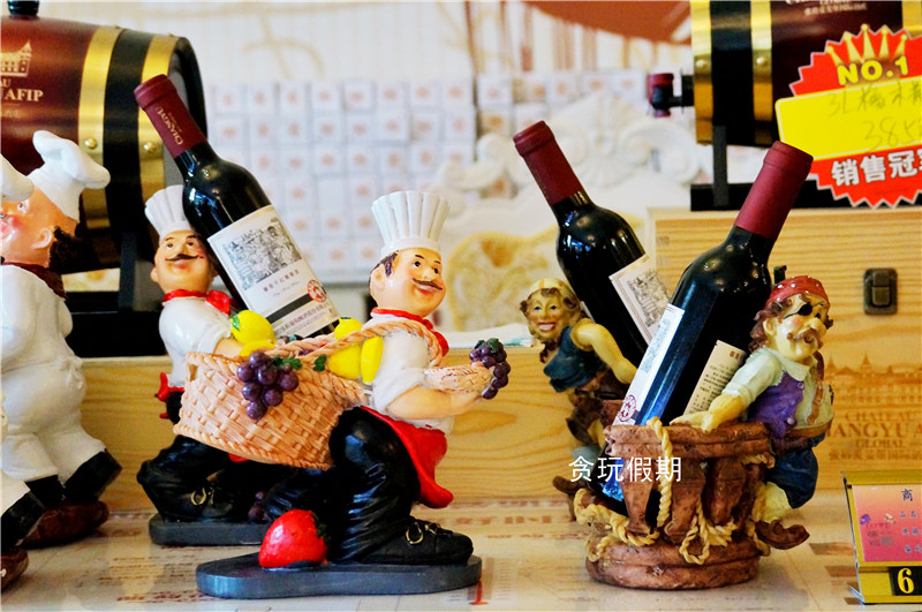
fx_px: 2417
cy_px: 306
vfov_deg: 14.4
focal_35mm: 94
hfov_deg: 21.6
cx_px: 461
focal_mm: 63
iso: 3200
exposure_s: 1/60
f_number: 5.6
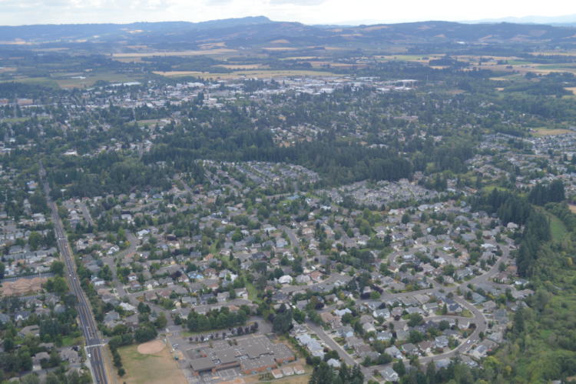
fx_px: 672
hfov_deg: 46.4
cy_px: 192
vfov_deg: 31.9
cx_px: 288
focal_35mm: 42
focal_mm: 28
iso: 100
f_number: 5.6
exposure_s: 1/125
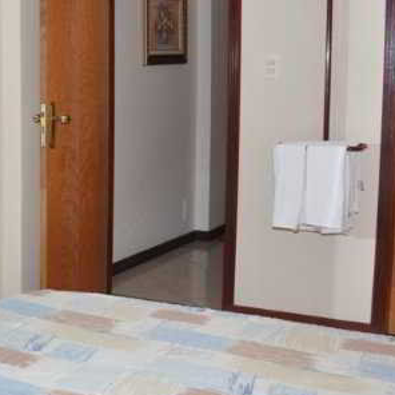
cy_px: 161
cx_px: -77
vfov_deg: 27.7
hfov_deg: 25.0
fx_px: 800
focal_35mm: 62
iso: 320
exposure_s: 1/20
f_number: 11
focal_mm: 18
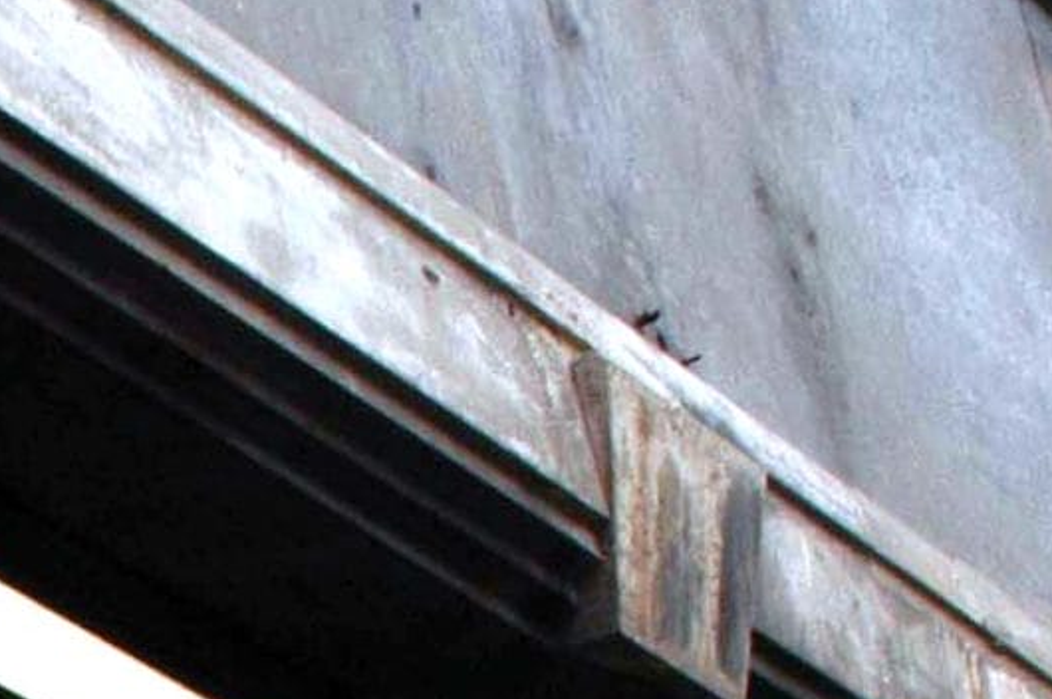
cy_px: 1428
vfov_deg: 6.5
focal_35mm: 203
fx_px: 5925
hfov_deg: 9.6
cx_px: -931
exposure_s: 1/25
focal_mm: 28
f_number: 22
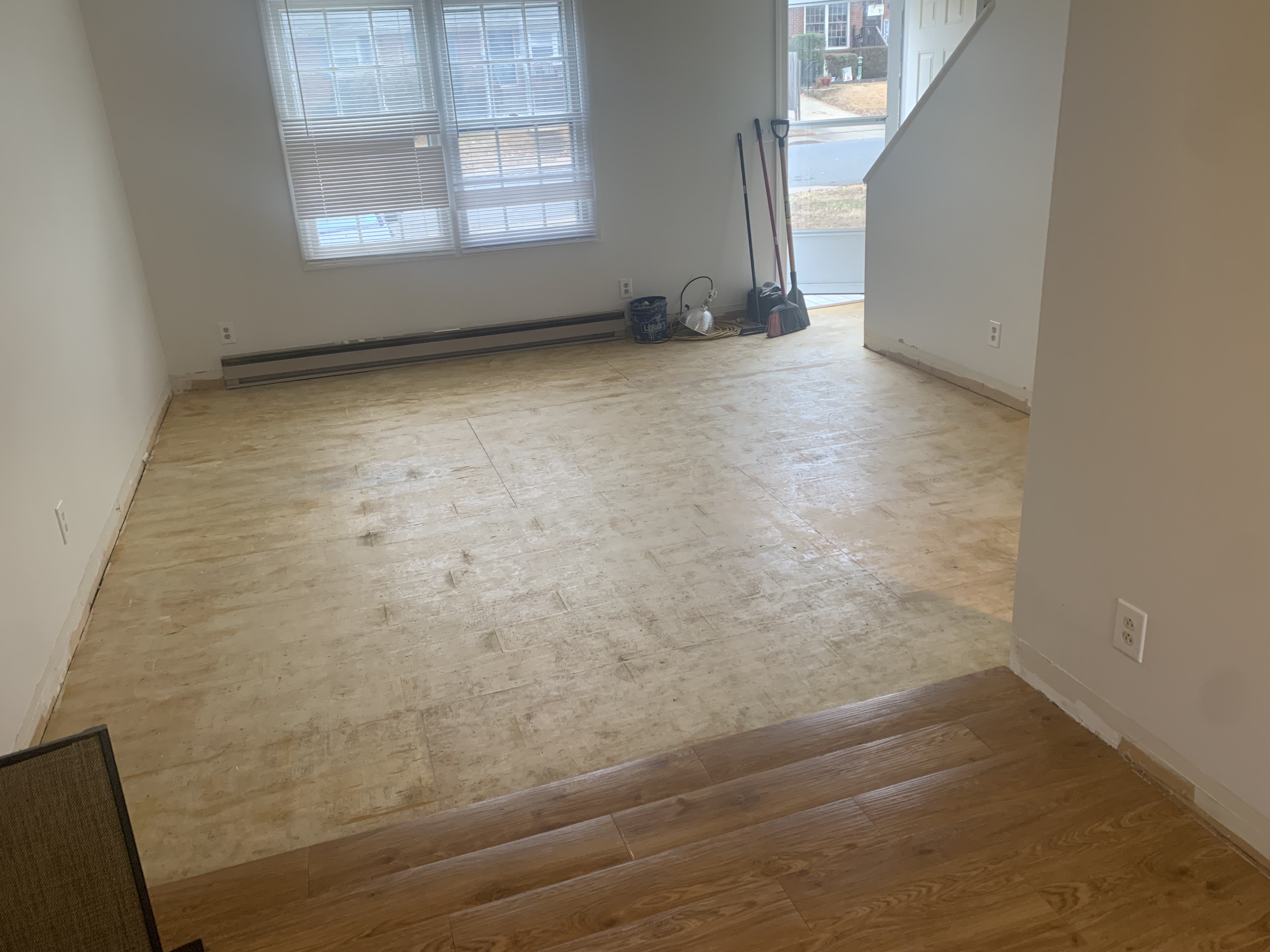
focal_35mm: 26
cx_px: 635
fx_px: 954
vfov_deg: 53.1
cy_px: 476
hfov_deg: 67.3
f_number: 1.8
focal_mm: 4.25
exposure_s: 1/60
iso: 100
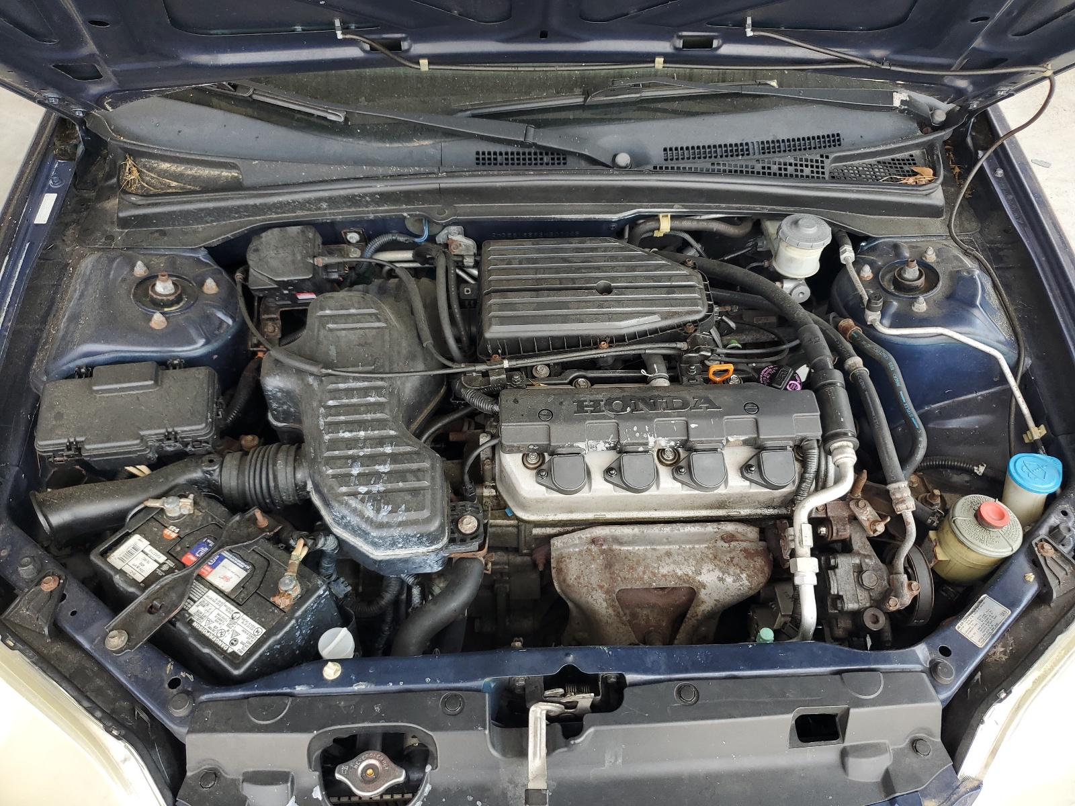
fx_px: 807
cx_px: 538
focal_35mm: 26
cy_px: 403
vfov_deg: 53.1
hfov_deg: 67.3
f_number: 1.5
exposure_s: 1/192
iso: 50
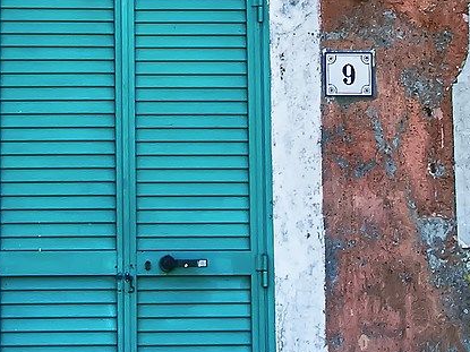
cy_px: -457
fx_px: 2945
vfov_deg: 6.5
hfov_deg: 9.1
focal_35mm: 217
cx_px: 59
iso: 110
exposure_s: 1/125
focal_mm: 26
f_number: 5.6
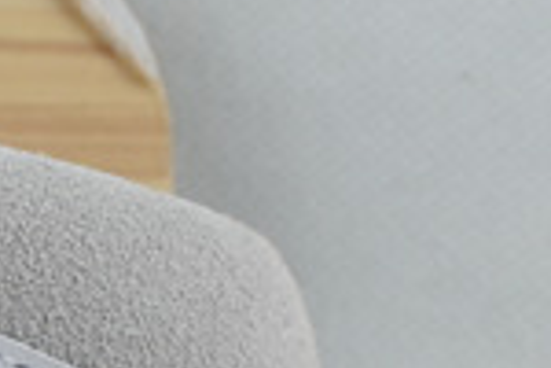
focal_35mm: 349
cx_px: -1271
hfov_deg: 5.5
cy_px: 1207
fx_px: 5341
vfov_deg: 3.8
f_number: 4.8
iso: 100
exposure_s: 1/100
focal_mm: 29
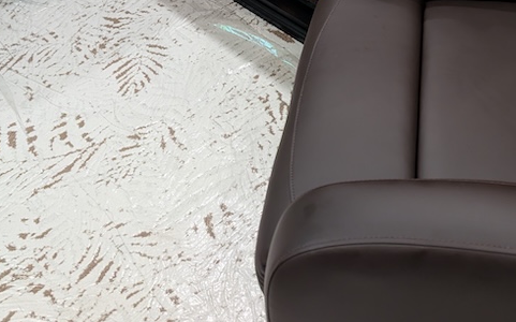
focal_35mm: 53
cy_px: -70
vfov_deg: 22.4
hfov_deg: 38.0
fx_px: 745
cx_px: 316
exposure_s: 1/30.5
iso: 746
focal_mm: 6.9
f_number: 1.68
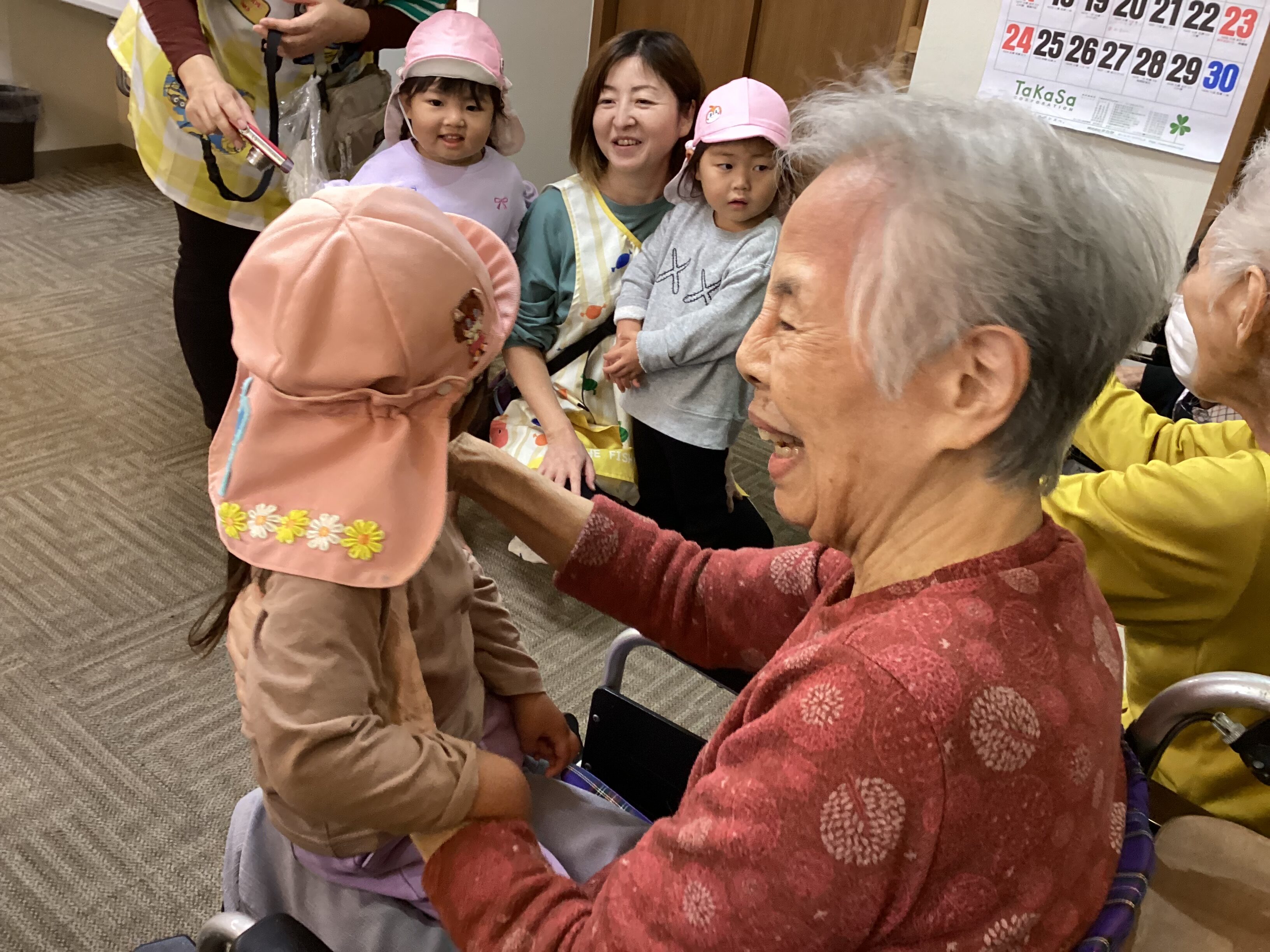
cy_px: 476
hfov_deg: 58.4
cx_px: 635
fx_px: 1137
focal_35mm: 31
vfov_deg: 45.4
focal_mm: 3.3
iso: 200
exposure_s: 1/50
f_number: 2.4
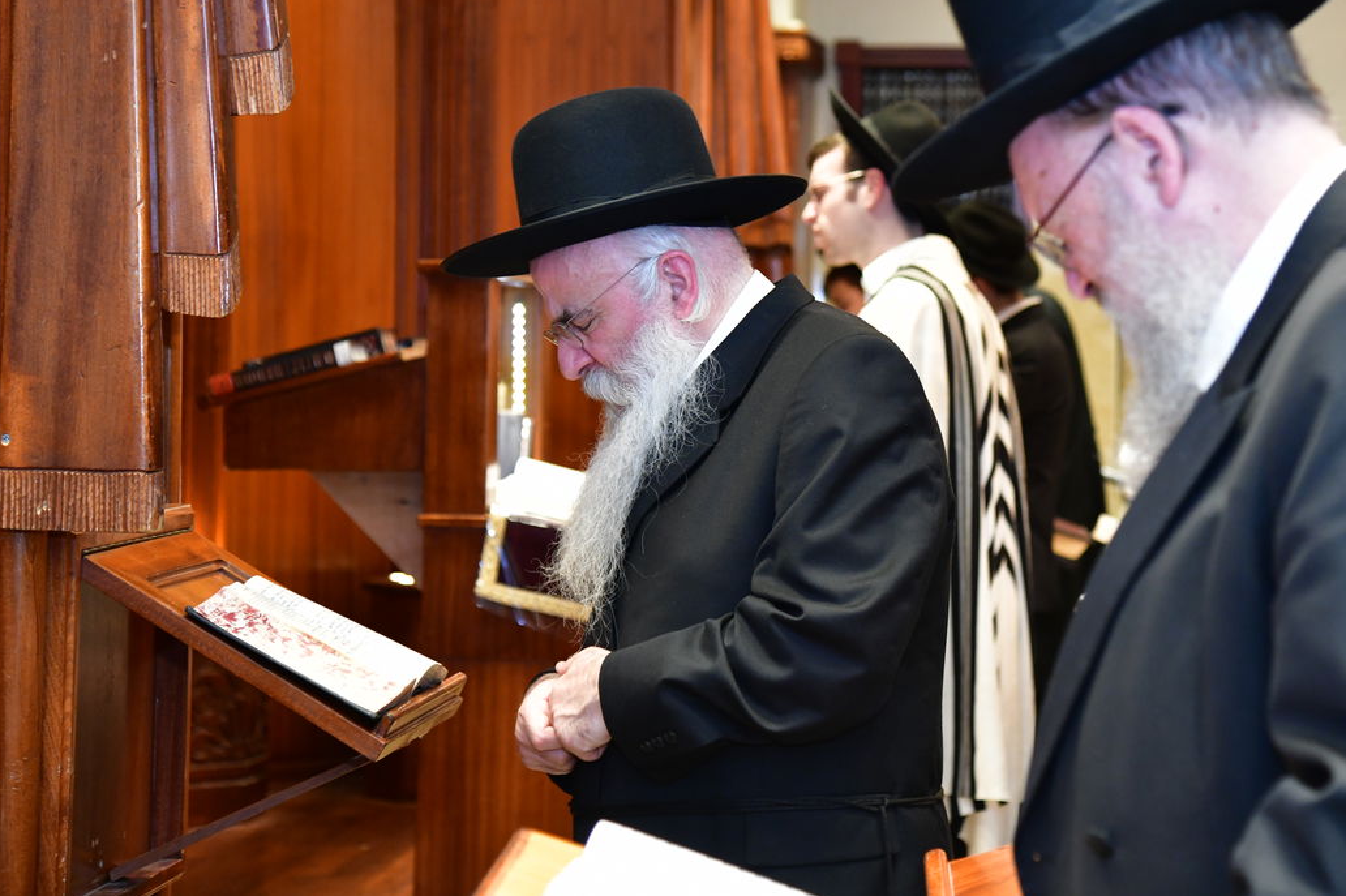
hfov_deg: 21.4
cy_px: 291
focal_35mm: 95
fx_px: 3550
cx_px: 809
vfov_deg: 14.4
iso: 2500
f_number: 4.5
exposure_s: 1/100
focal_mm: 70
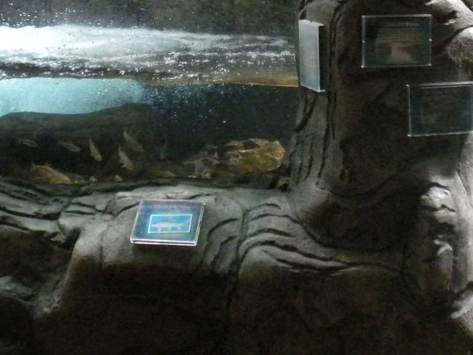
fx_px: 1148
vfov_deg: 17.2
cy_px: 3
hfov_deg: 23.3
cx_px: 231
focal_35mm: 84
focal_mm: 6.6
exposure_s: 1/160
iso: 800
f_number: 3.5
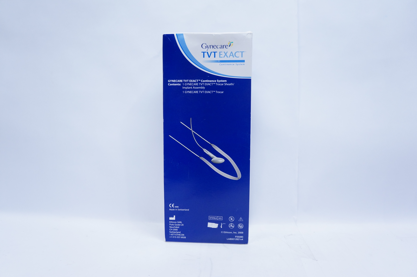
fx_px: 347
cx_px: 208
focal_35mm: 30
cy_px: 138
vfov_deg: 43.5
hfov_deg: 62.0
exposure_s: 1/160
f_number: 3.5
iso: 800
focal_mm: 20
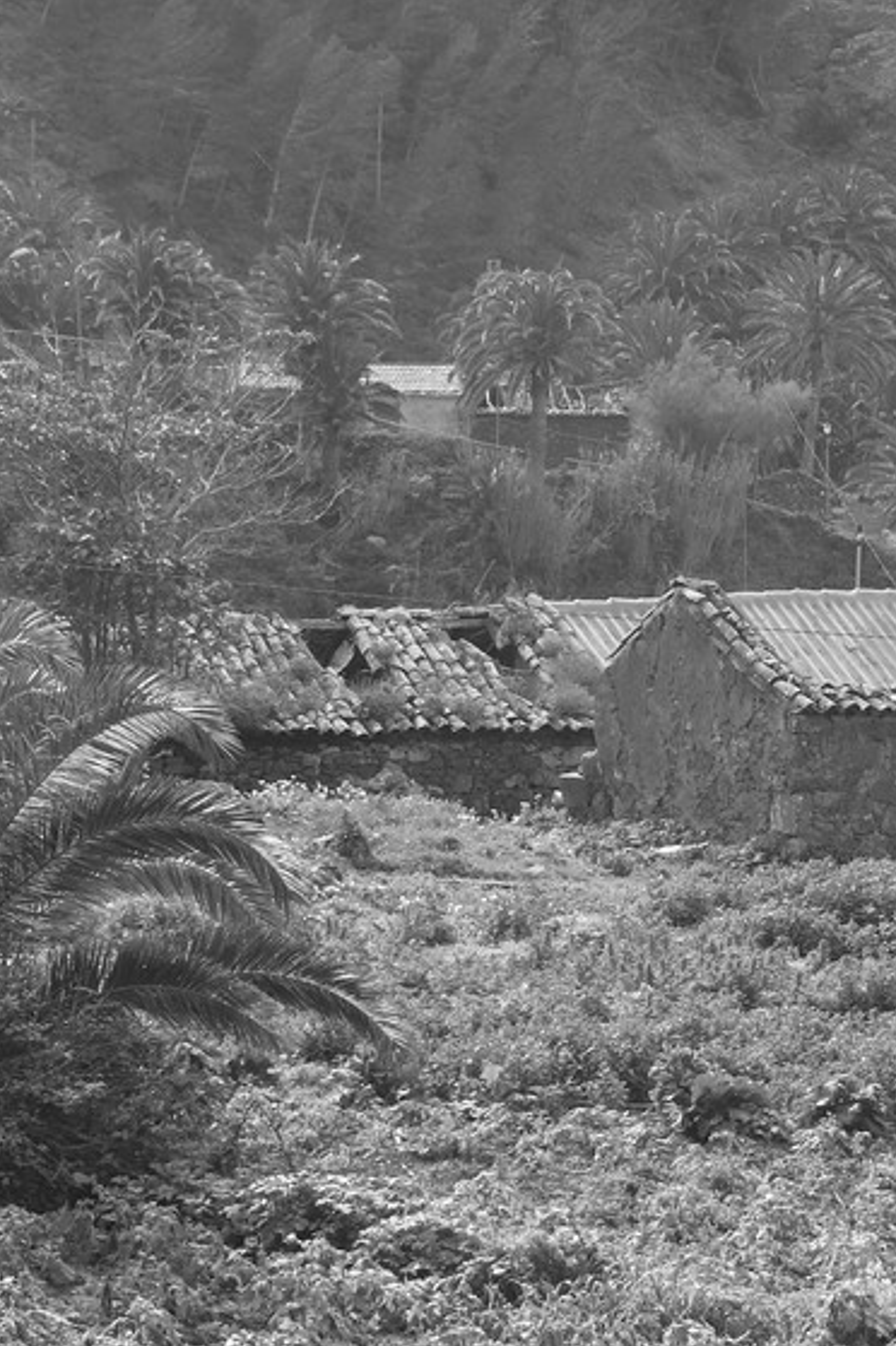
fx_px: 5532
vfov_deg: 13.9
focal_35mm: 148
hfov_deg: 9.2
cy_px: 674
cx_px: 633
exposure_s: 1/100
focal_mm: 22.5
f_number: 3.6
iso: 100
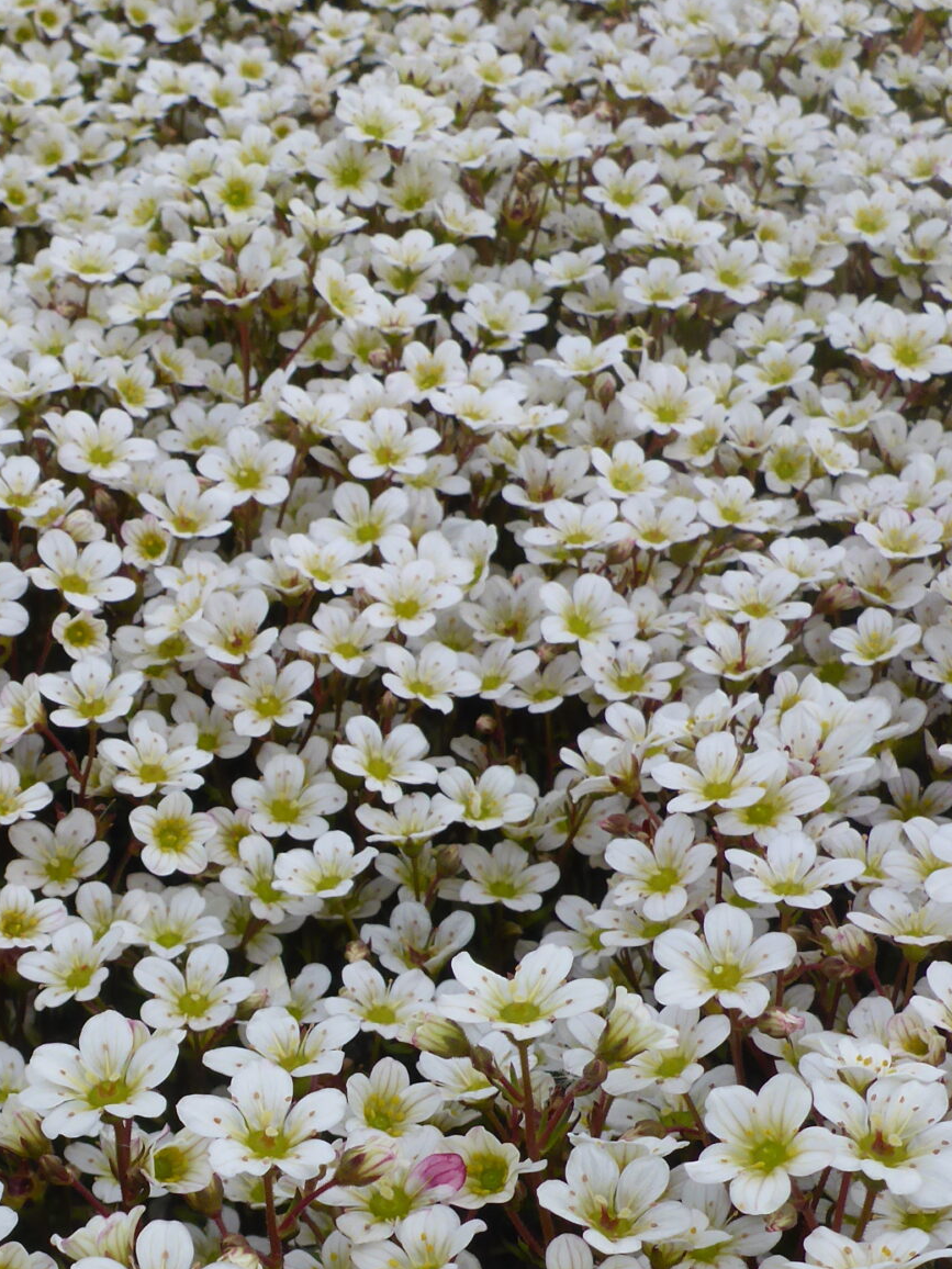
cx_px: 153
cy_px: 1130
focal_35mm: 62
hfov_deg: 23.2
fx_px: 2273
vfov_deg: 29.9
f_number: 3.3
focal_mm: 4.9
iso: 125
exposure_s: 1/250
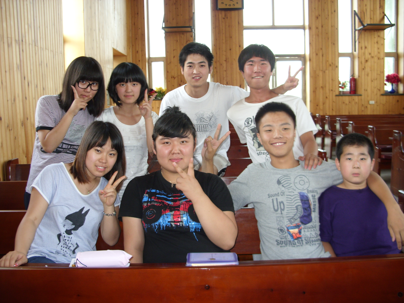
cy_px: 152
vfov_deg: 37.7
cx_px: 202
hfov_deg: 49.0
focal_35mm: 38
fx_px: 443
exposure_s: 1/30
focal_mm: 6.3
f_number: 2.8
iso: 100
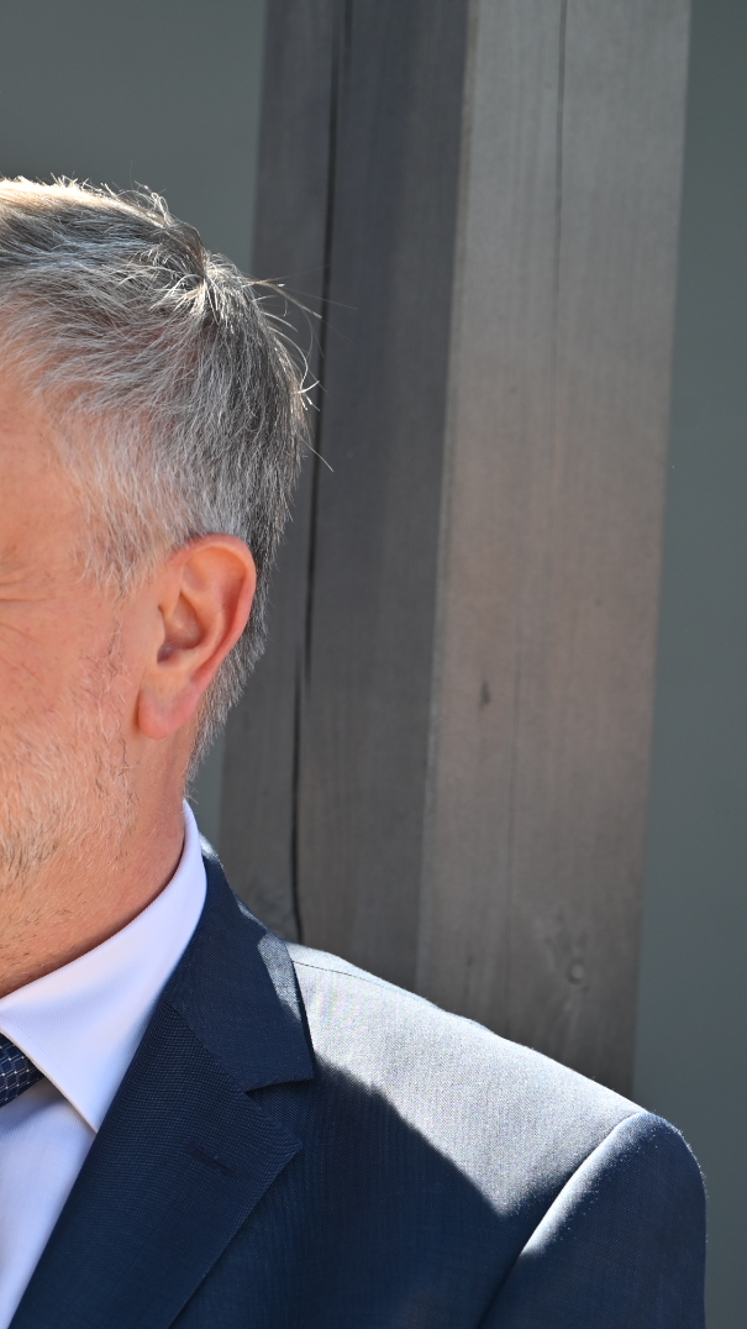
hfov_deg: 4.3
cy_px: 663
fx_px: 10004
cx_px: -136
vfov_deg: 7.6
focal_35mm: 284
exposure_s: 1/250
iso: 100
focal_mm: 180
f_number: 5
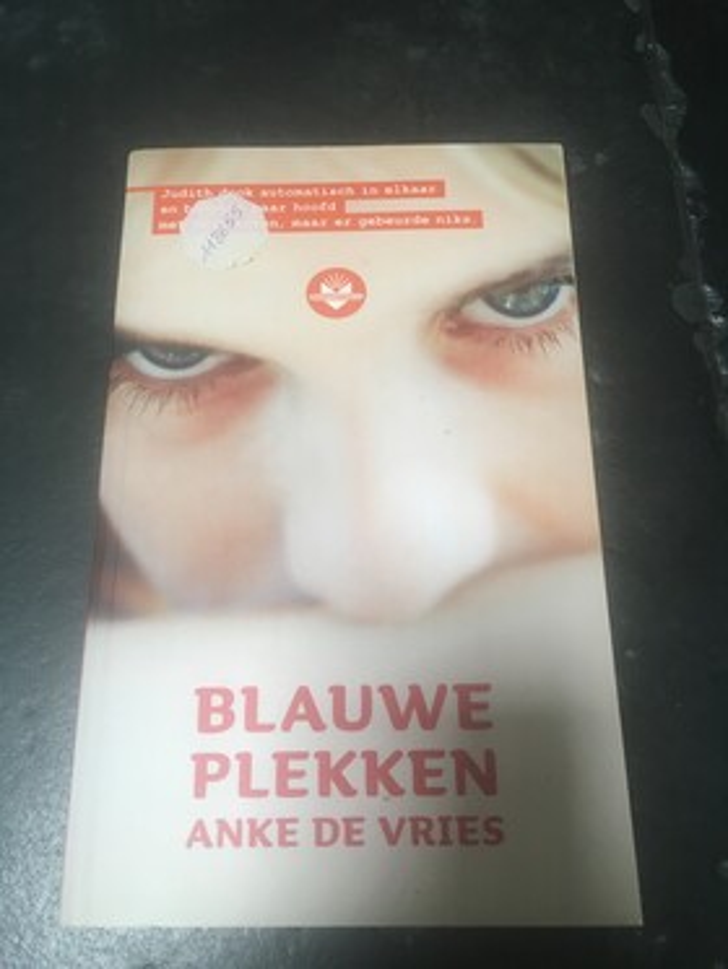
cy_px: 484
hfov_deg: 48.3
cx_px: 364
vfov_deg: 61.6
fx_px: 813
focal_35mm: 29
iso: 100
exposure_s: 1/33
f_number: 2.2
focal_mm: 4.15
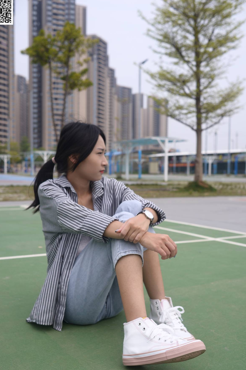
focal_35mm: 39
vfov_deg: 49.5
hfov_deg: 34.2
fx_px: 400
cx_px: 123
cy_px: 203
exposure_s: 1/640
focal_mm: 35
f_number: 5.6
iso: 100
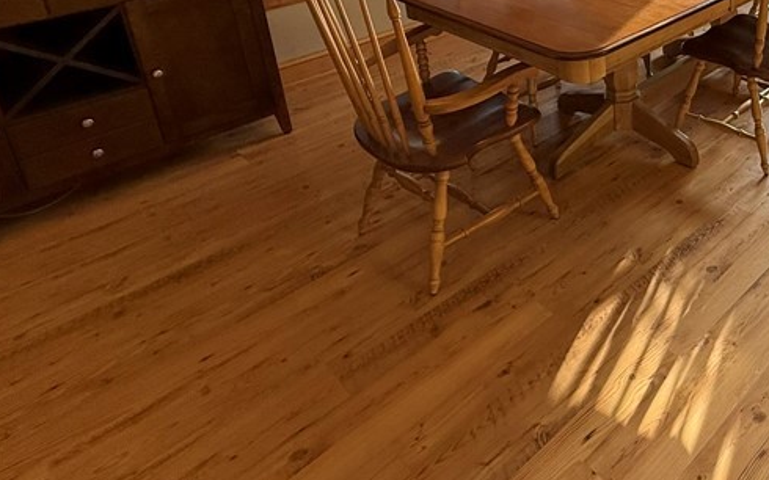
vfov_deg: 36.1
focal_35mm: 31
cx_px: 711
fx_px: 650
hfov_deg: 52.7
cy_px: -11
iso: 160
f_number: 2.2
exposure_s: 1/120
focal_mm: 2.22
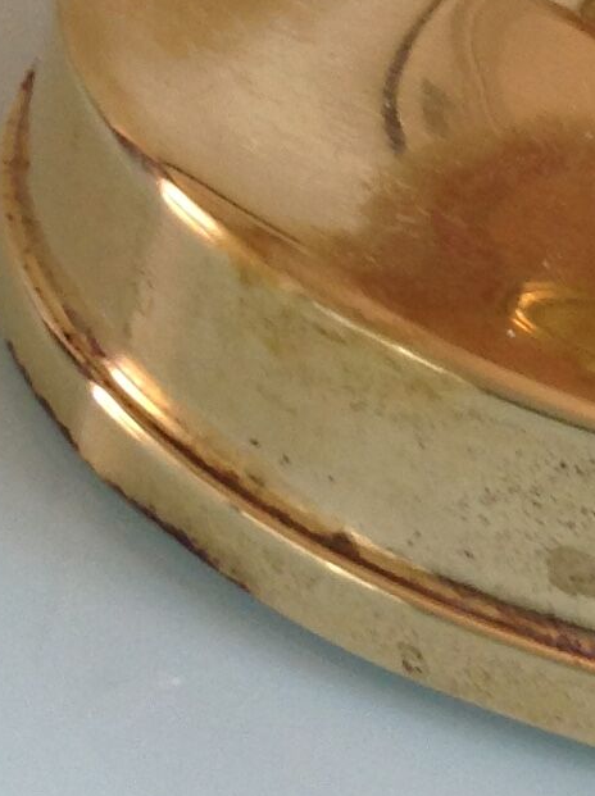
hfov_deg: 9.8
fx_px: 3354
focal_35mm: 146
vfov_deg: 12.8
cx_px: 936
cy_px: -400
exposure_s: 1/15
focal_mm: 4.28
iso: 64
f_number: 2.4
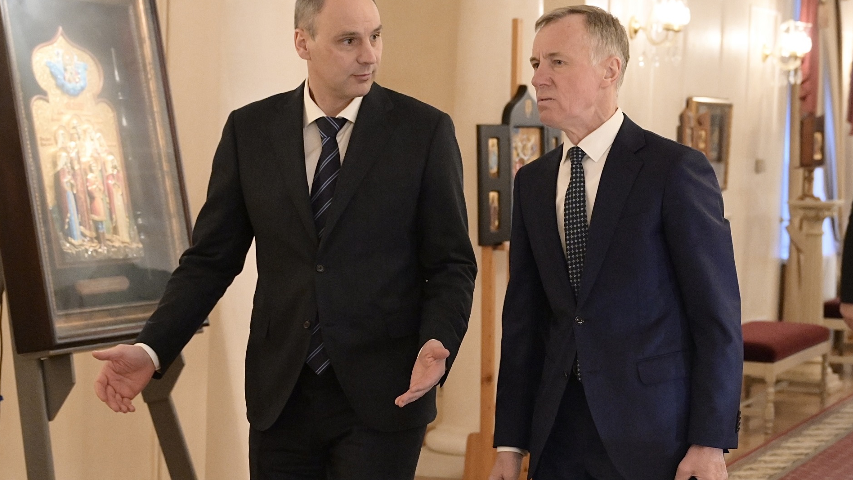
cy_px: 227
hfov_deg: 42.9
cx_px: 421
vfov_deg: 24.9
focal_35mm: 48
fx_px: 1086
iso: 4000
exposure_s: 1/160
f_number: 3.5
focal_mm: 45
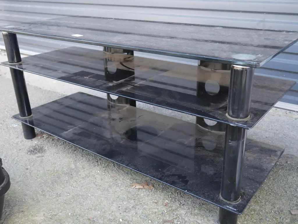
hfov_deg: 51.3
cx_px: 149
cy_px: 112
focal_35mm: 36
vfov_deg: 39.7
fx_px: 310
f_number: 4.5
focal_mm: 18
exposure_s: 1/60
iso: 640
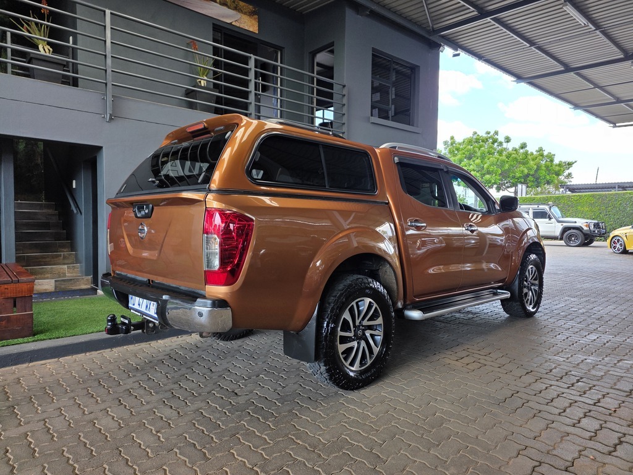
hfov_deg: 73.9
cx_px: 316
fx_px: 421
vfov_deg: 58.9
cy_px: 238
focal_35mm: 23
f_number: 1.7
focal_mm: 6.25
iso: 50
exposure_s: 1/180
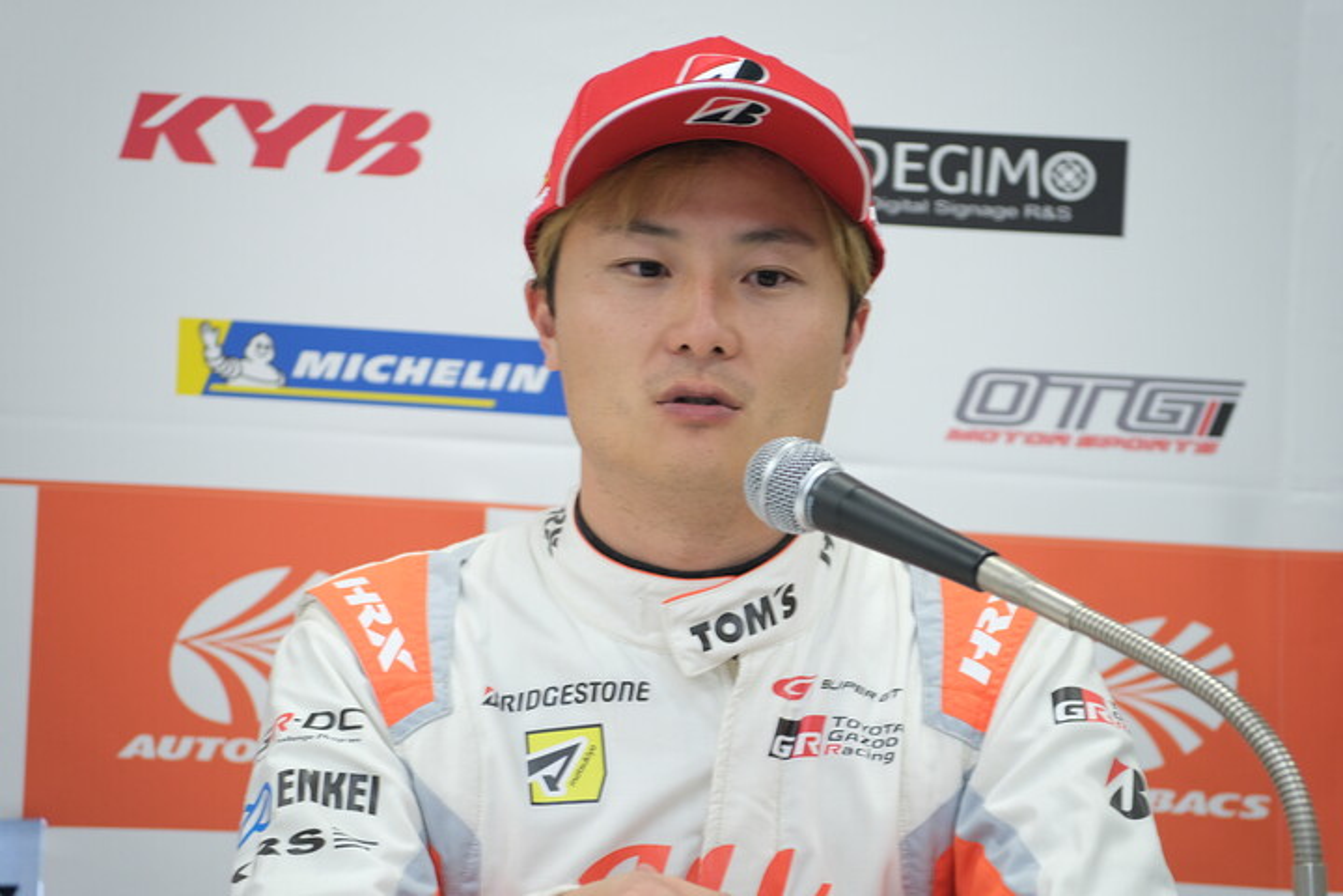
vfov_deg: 7.4
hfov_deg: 11.1
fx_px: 6901
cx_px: 672
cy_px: 448
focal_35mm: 185
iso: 800
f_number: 5
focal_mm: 123
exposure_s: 1/60
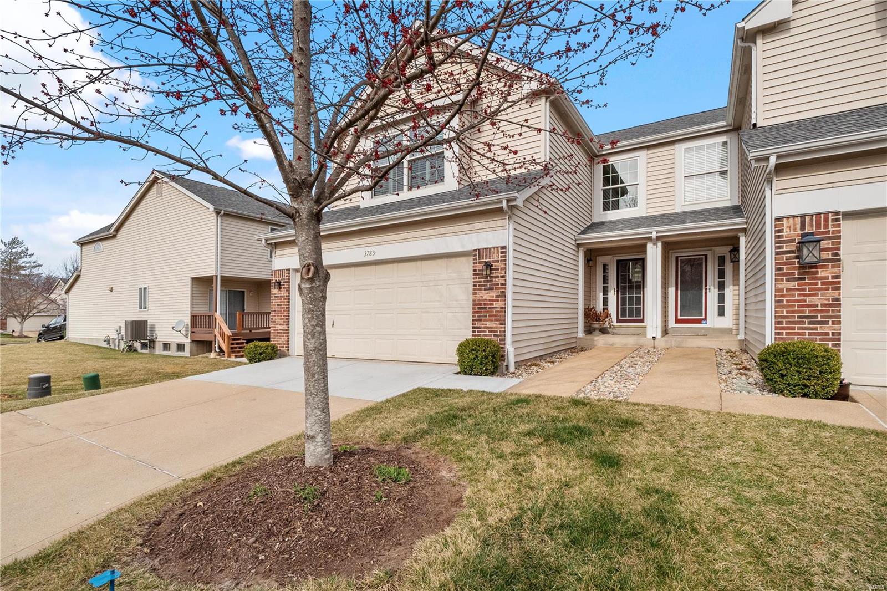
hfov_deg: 96.7
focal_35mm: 16
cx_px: 444
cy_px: 296
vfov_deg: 73.7
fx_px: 394
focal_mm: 8
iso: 400
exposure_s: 1/800
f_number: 8
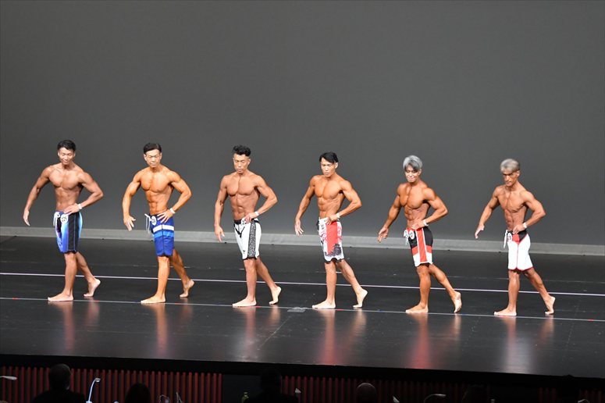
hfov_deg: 13.7
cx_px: 302
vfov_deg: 9.1
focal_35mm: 150
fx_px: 2520
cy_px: 202
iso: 5000
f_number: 5.6
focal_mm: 100
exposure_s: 1/400
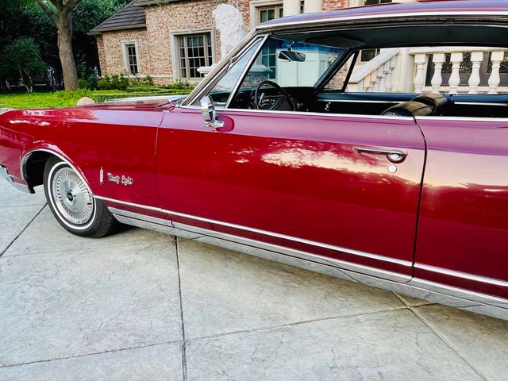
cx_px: 254
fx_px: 382
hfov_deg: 67.3
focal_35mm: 26
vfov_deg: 53.1
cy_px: 190
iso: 64
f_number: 1.6
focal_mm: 5.1
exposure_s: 1/121
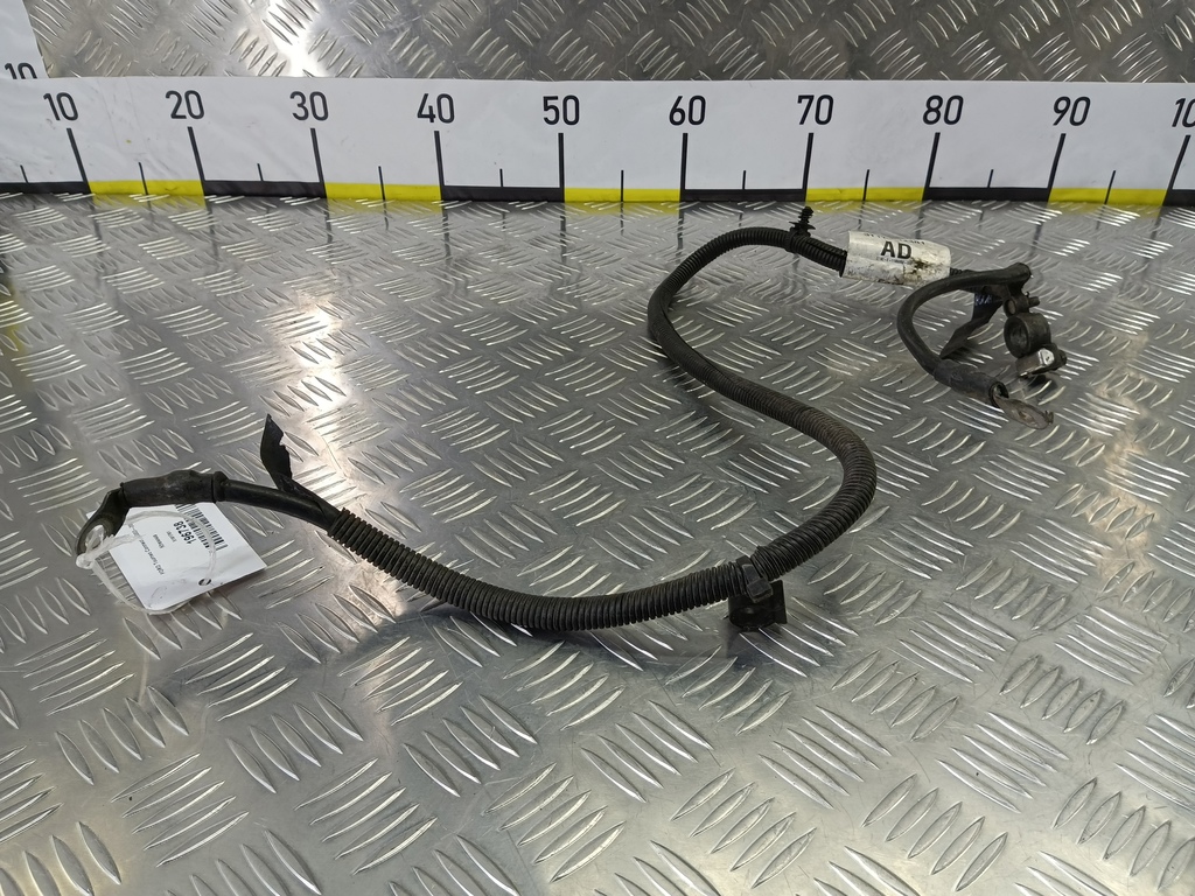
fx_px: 794
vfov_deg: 58.9
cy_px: 448
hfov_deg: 73.9
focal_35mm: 23
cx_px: 598
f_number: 1.6
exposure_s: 1/50
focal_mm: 4.11
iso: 100
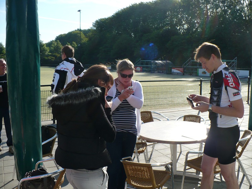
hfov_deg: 50.1
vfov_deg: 38.7
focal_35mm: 37
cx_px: 126
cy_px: 94
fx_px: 269
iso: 100
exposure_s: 1/1000
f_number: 2.8
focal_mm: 6.1
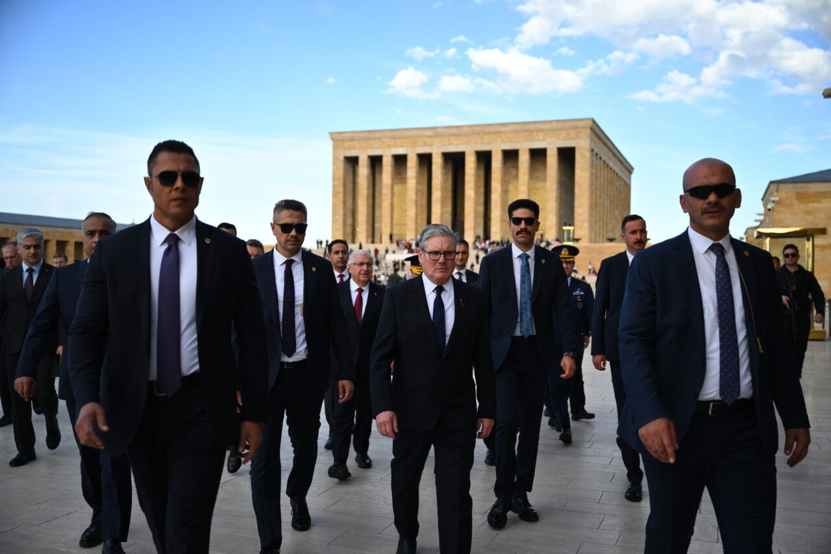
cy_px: 277
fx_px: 808
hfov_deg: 54.4
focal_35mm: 35
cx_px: 416
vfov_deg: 37.8
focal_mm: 35
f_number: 2.8
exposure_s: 1/800
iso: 100
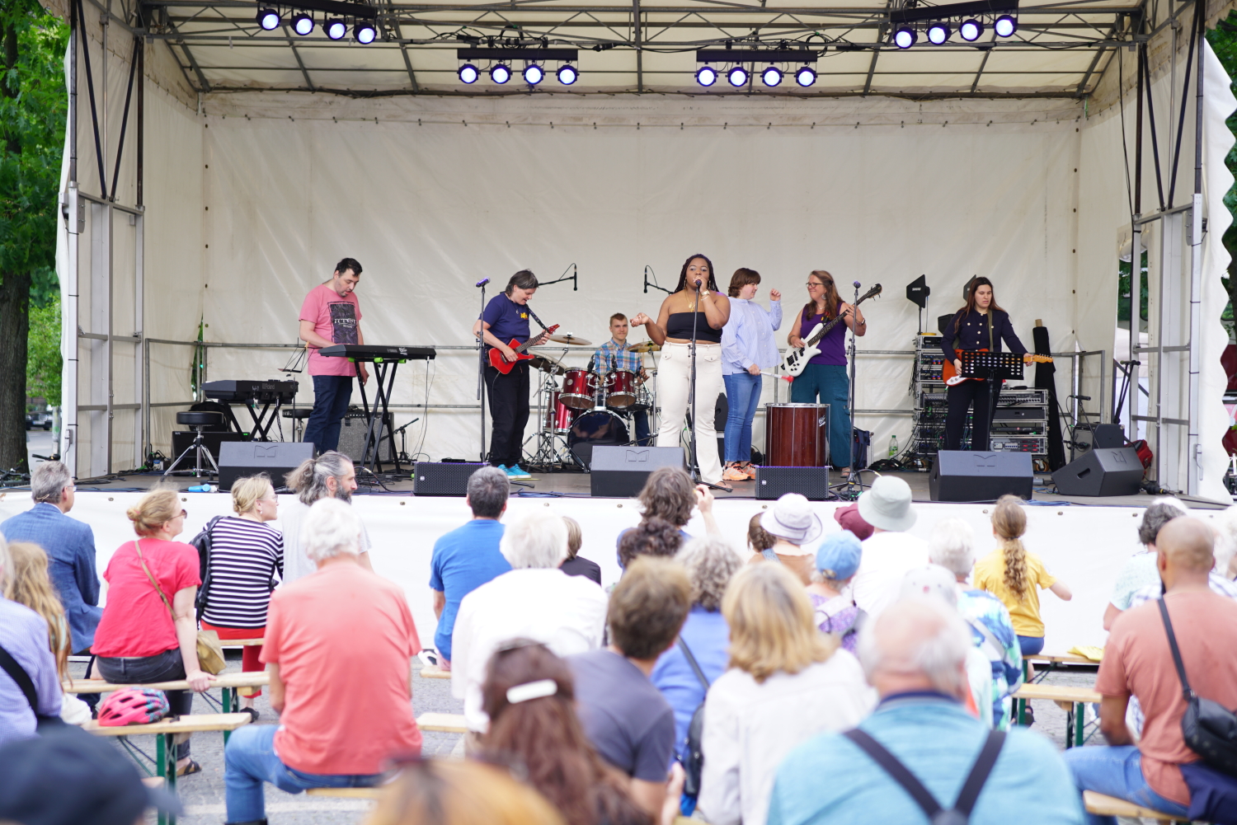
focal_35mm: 70
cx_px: 618
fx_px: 2406
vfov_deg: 19.5
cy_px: 412
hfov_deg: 28.8
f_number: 2.8
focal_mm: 70
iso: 100
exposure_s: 1/160
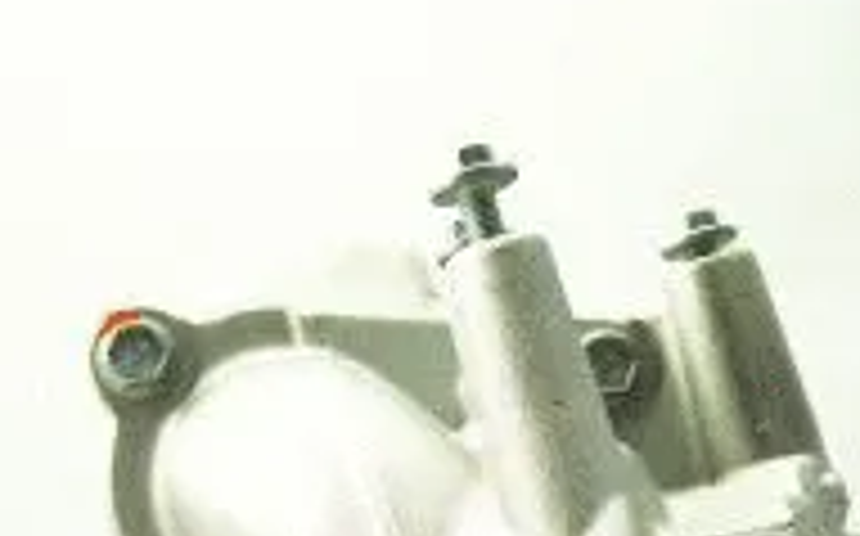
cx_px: 480
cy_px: 759
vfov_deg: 13.0
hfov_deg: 21.6
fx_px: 2248
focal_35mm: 96
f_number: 4
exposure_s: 1/160
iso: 160
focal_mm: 20
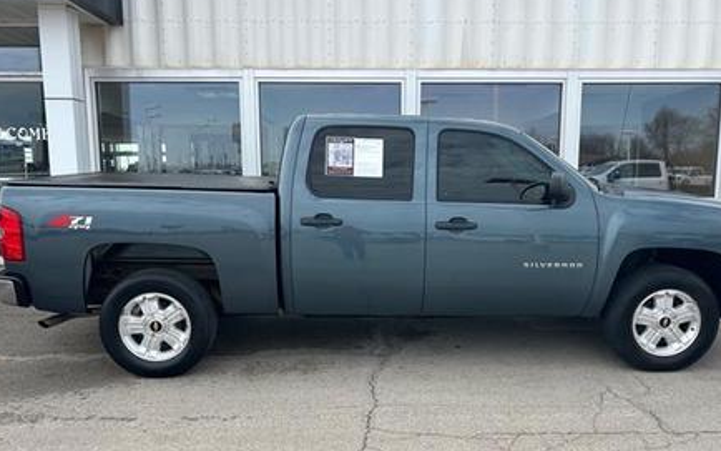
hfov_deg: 59.6
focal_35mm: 32
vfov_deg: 39.3
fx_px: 629
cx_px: 374
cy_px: 263
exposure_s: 1/1838
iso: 50
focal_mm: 5.7
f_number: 1.5
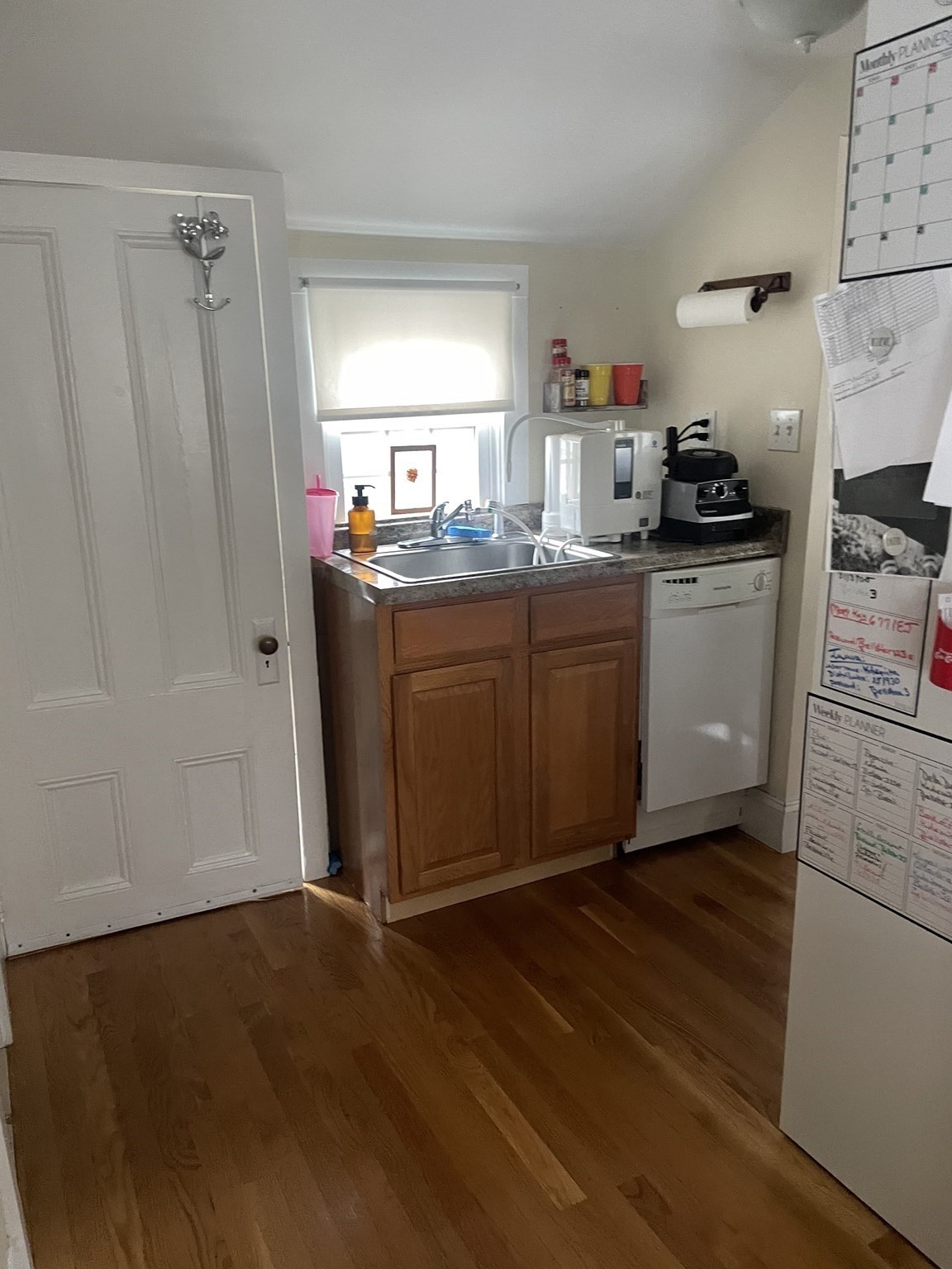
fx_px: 953
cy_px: 634
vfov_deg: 67.3
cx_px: 476
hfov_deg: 53.1
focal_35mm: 26
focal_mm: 4.2
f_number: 1.6
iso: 640
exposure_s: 1/38
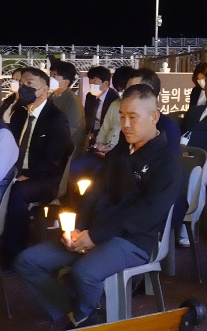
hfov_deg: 10.2
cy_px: 144
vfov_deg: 16.2
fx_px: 1164
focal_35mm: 129
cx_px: 138
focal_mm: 12.66
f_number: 5
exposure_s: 1/10
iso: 3200
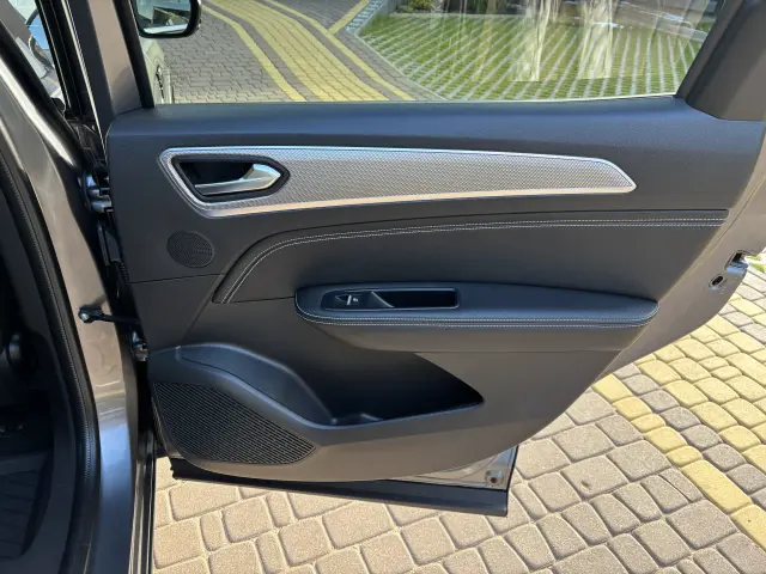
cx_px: 383
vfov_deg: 53.1
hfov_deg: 67.3
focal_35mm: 26
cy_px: 287
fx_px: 575
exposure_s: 1/121
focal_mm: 5.96
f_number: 1.6
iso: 64
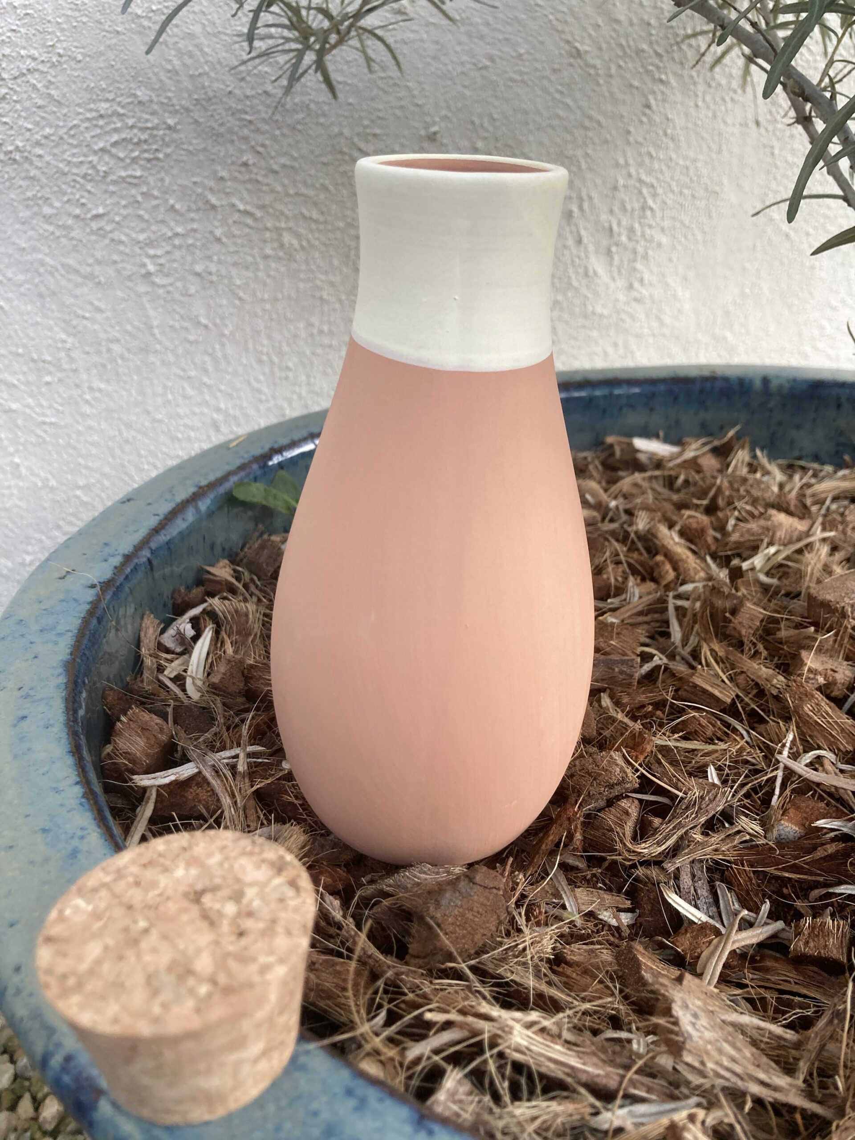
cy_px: 570
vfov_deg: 63.4
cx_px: 428
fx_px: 922
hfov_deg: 49.7
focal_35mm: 28
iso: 80
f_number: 1.8
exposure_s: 1/74
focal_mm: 3.99
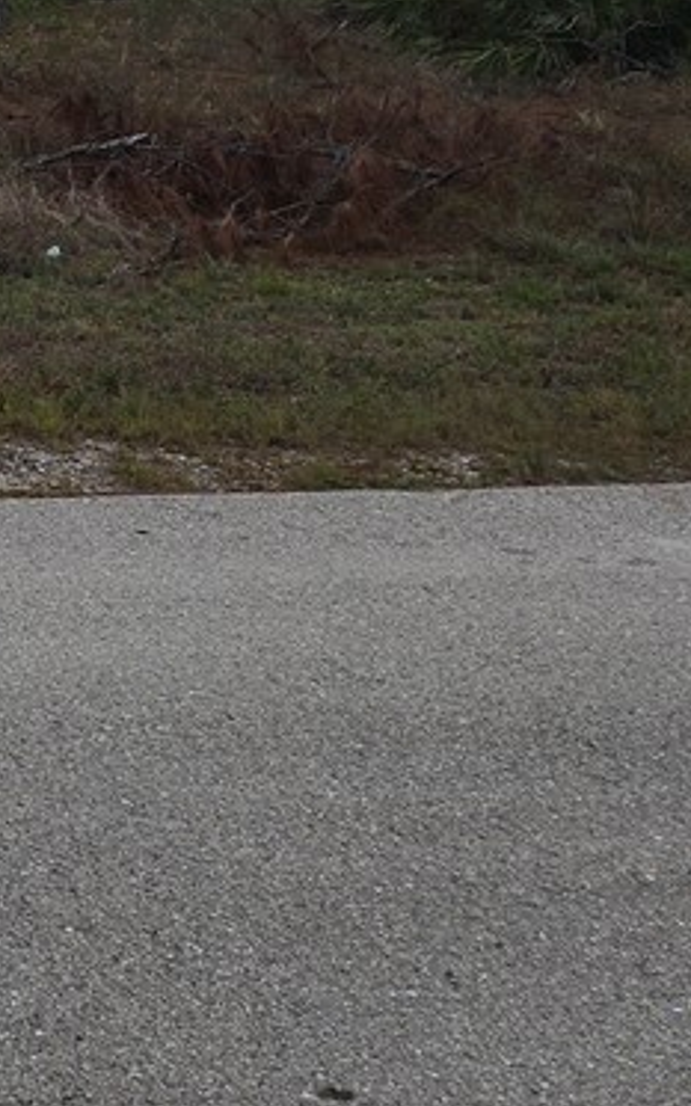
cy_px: -9
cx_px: -632
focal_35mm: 67
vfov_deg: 28.7
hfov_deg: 15.9
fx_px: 2020
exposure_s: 1/989
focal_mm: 6.4
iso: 12
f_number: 1.8
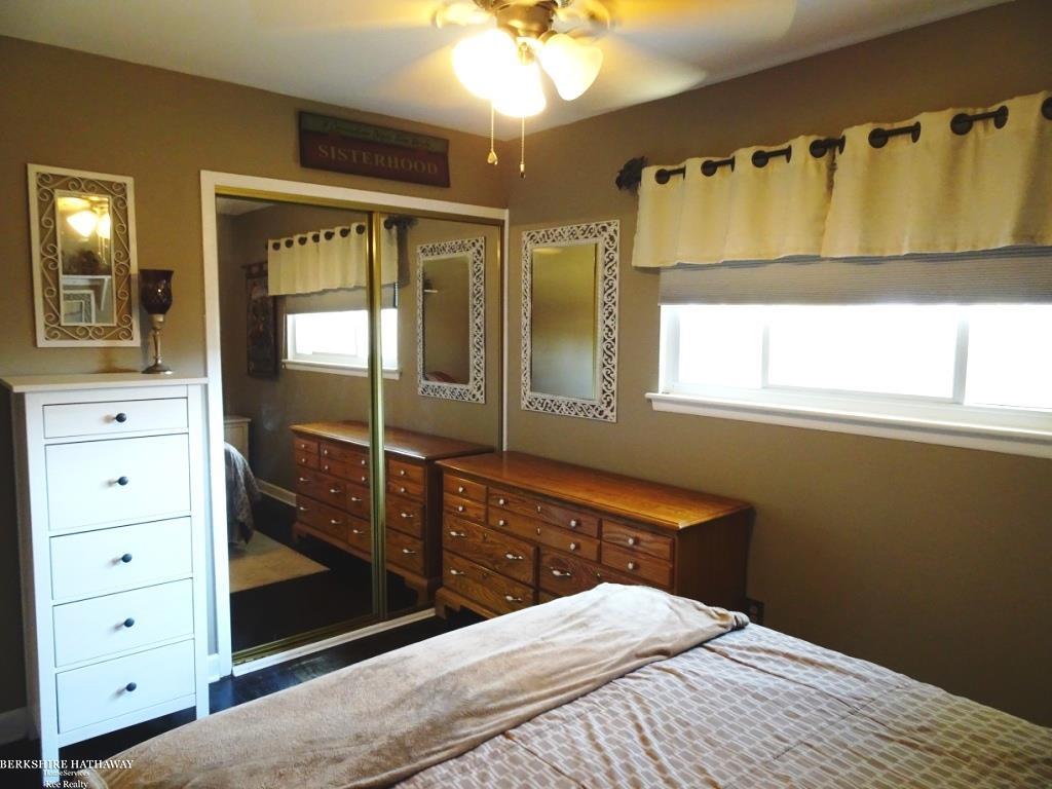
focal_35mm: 24
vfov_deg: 56.8
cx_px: 526
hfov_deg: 71.6
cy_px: 394
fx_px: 729
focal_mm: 4.1
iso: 400
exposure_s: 1/30
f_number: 3.5
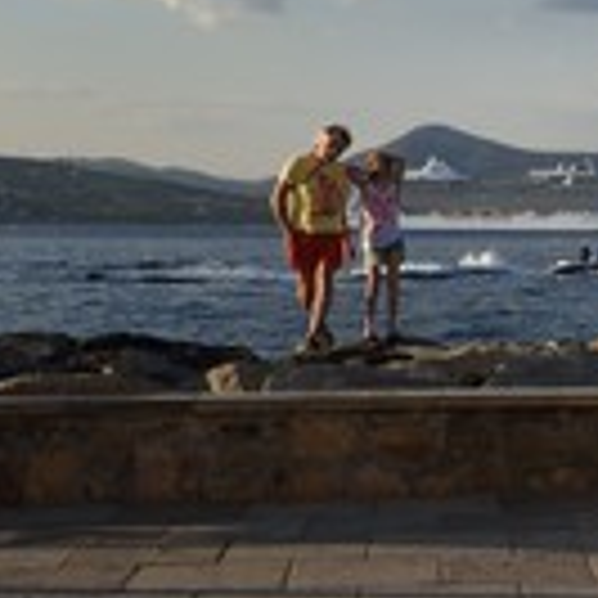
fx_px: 1994
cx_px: 890
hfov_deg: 15.7
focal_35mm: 102
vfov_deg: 17.0
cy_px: 234
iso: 200
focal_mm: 38
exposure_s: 1/250
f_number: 10
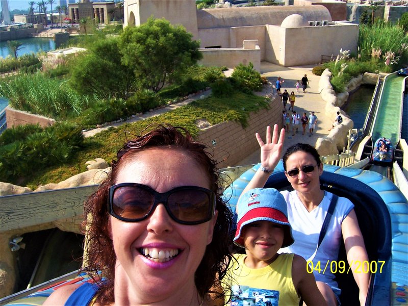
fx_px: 424
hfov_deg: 51.4
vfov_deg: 39.7
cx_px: 204
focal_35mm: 36
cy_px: 153
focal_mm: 6
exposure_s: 1/350
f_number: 4.8
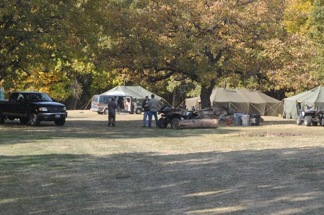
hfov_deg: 19.4
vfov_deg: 13.0
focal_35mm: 105
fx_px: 944
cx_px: 202
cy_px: 113
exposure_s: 1/200
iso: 200
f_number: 8
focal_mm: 30
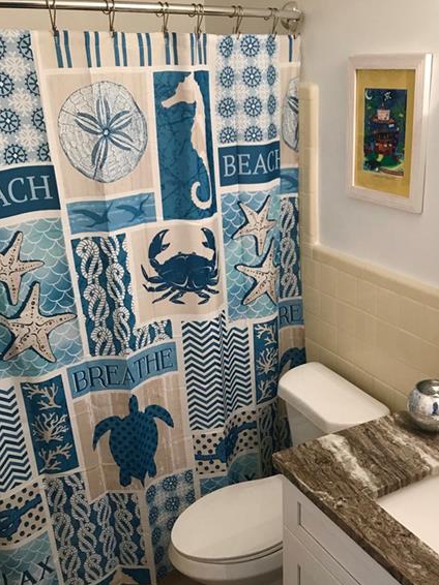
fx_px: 643
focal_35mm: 38
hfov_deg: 37.3
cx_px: 289
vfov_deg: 48.7
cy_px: 347
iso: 40
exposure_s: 1/30
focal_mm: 3.99
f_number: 1.8
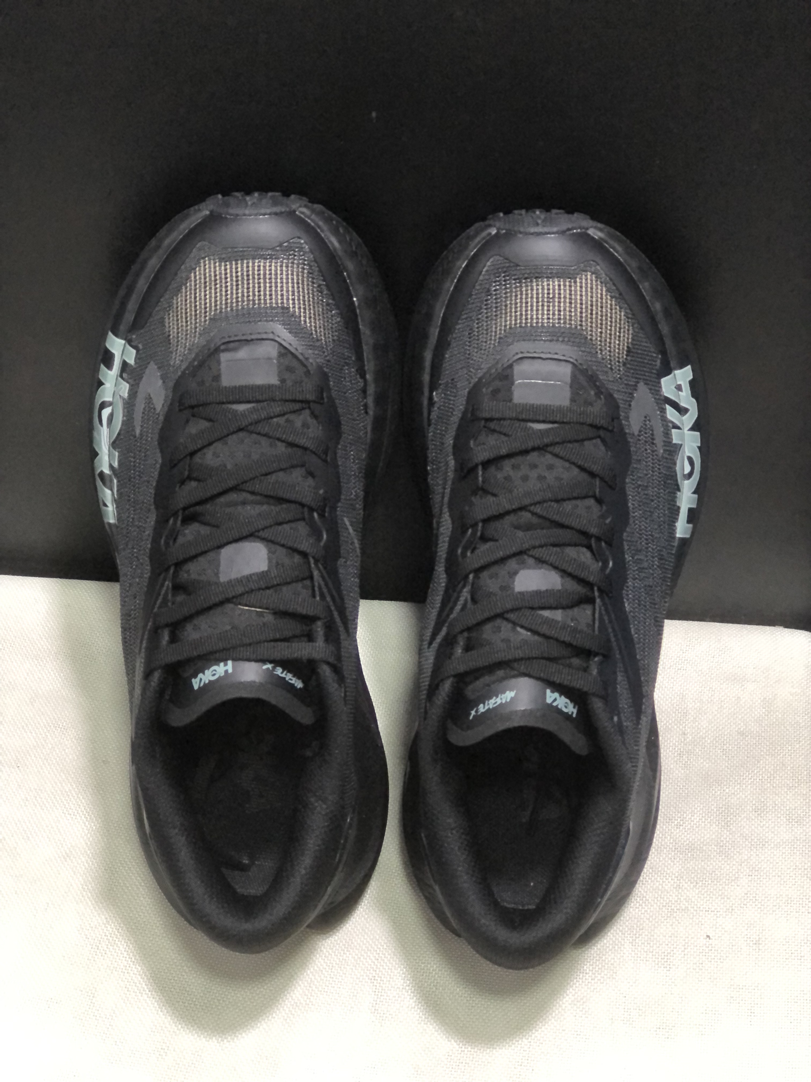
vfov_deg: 33.8
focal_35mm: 57
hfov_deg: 25.7
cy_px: 541
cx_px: 406
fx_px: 1781
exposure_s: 1/30
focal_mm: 6.6
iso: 400
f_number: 2.8
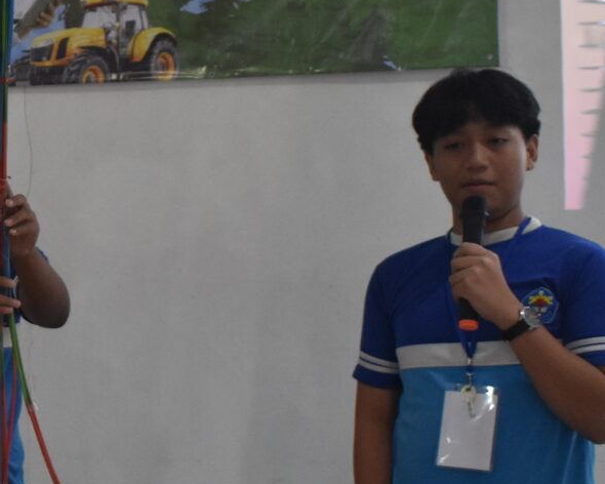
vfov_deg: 15.0
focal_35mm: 103
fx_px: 1838
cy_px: 212
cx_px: -114
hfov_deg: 17.8
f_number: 3.8
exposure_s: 1/125
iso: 1800
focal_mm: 21
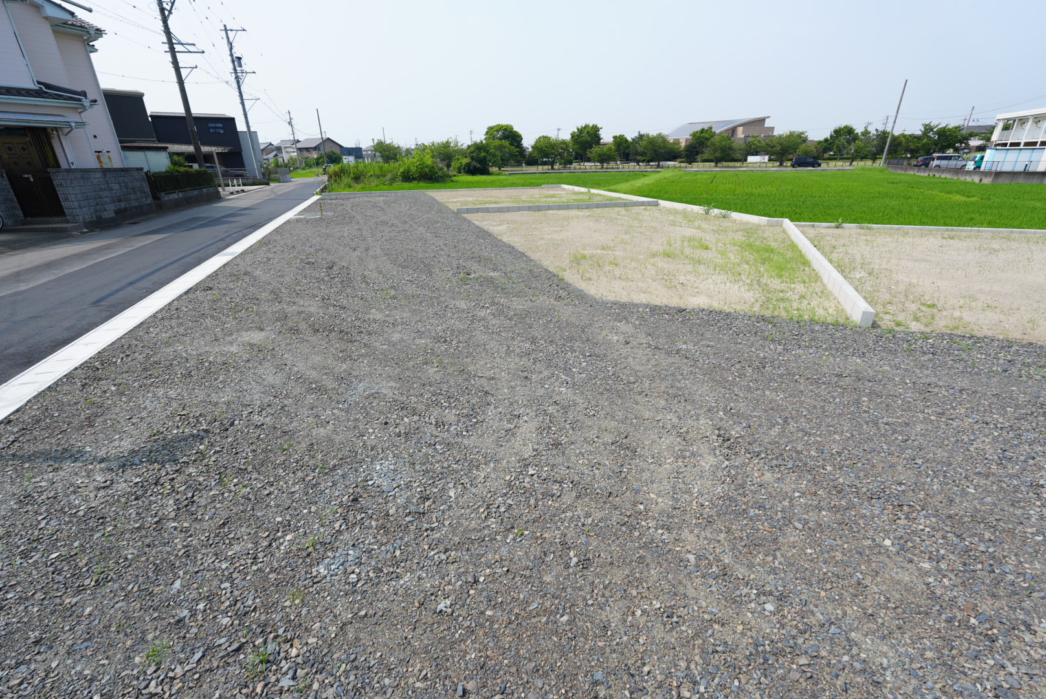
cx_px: 523
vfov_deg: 72.2
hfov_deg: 94.9
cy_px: 350
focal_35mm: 16
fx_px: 480
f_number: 5
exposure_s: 1/500
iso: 100
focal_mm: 16.5
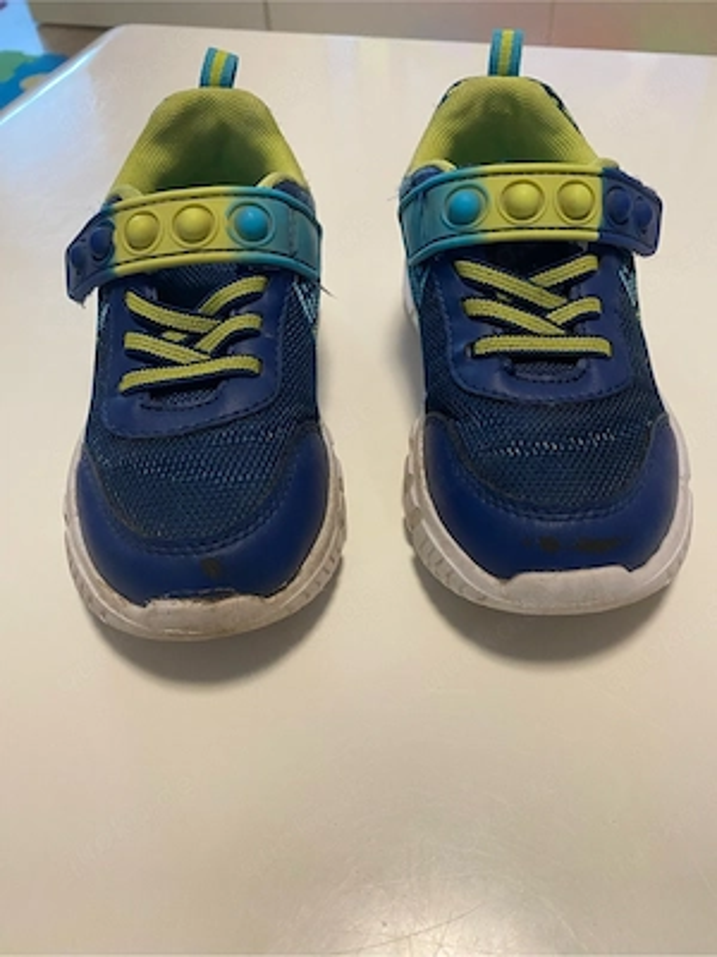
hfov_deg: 53.1
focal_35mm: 26
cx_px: 358
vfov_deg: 67.3
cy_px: 478
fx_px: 718
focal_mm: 4.25
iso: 320
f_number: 1.8
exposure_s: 1/60
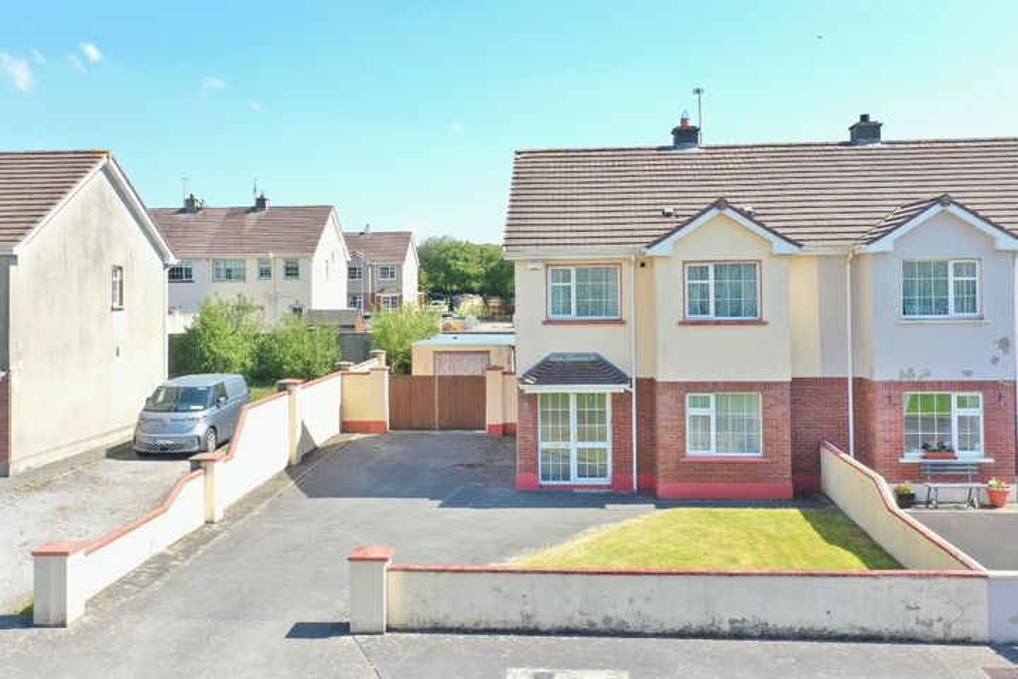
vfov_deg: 46.4
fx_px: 792
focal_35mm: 28
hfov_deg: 65.5
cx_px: 509
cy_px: 340
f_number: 5
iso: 100
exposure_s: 1/200
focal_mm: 10.26
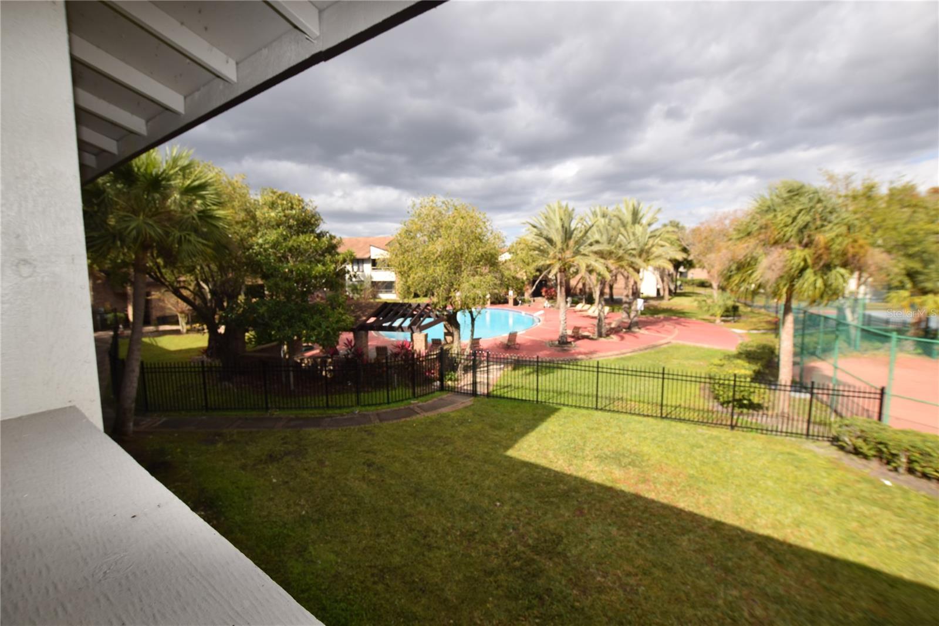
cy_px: 313
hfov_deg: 100.4
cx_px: 470
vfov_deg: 77.3
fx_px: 391
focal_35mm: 15
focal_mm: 10
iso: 100
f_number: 8
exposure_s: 1/200
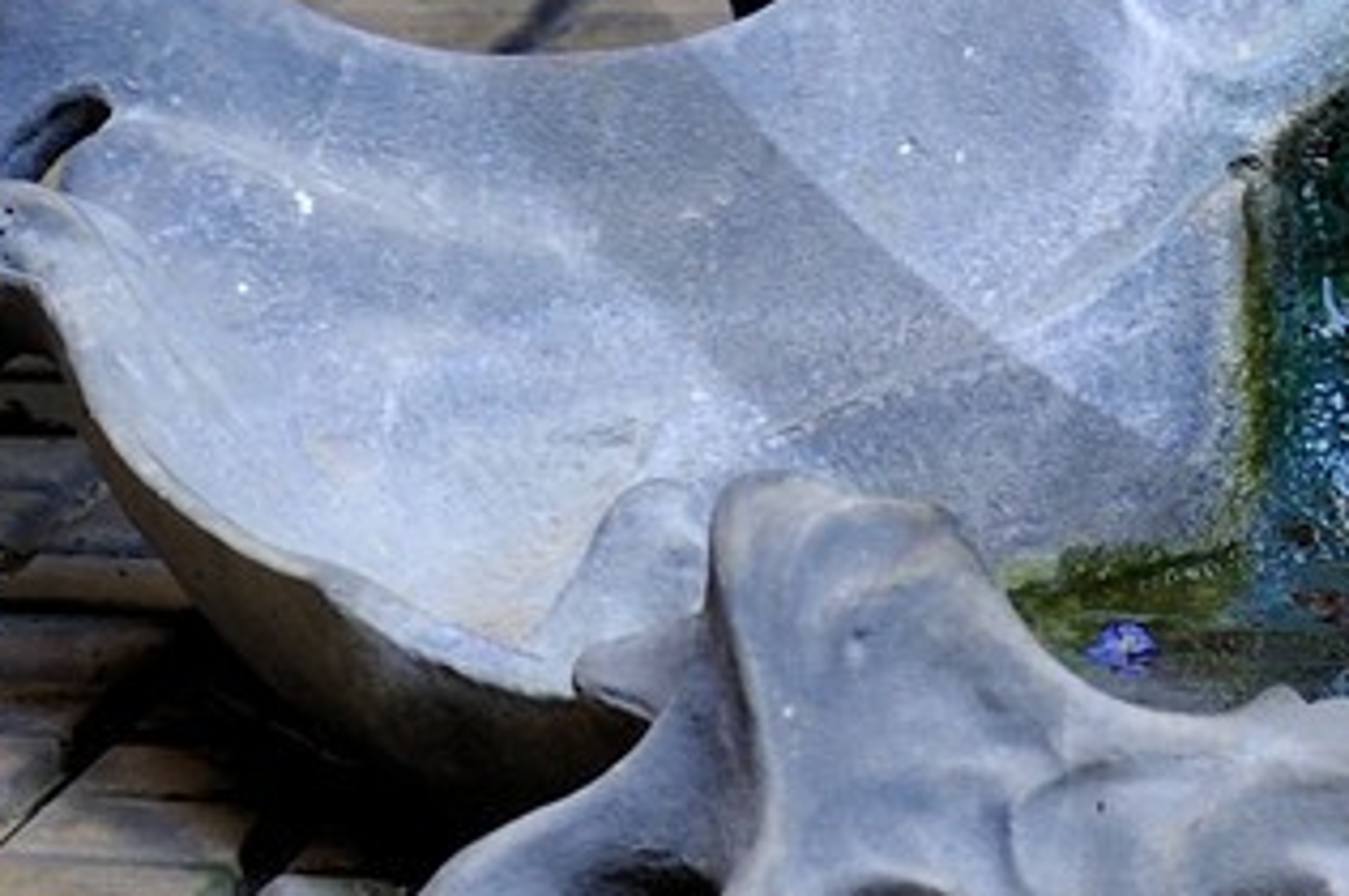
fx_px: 29422
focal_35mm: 786
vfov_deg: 1.7
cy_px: -930
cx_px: 1917
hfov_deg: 2.6
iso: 400
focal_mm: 155
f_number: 5.6
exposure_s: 1/25
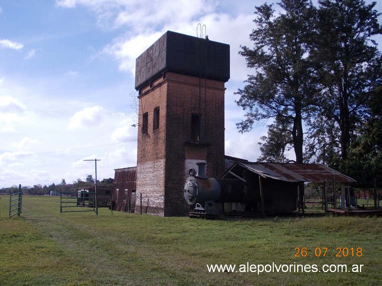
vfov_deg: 37.7
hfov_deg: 49.0
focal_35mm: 38
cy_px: 143
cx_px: 191
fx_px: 419
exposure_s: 1/400
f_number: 6.2
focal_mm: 5.3
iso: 80
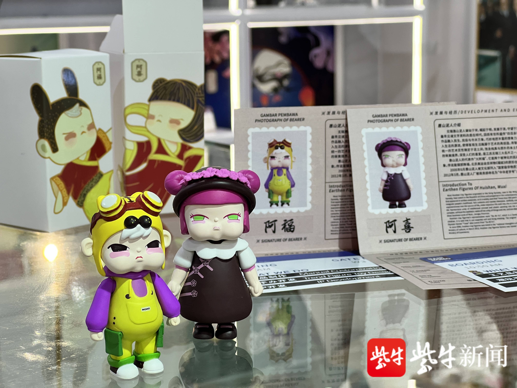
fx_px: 1150
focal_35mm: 77
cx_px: 258
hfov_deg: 25.3
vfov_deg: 19.1
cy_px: 194
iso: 125
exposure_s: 1/108
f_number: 2.8
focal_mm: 9
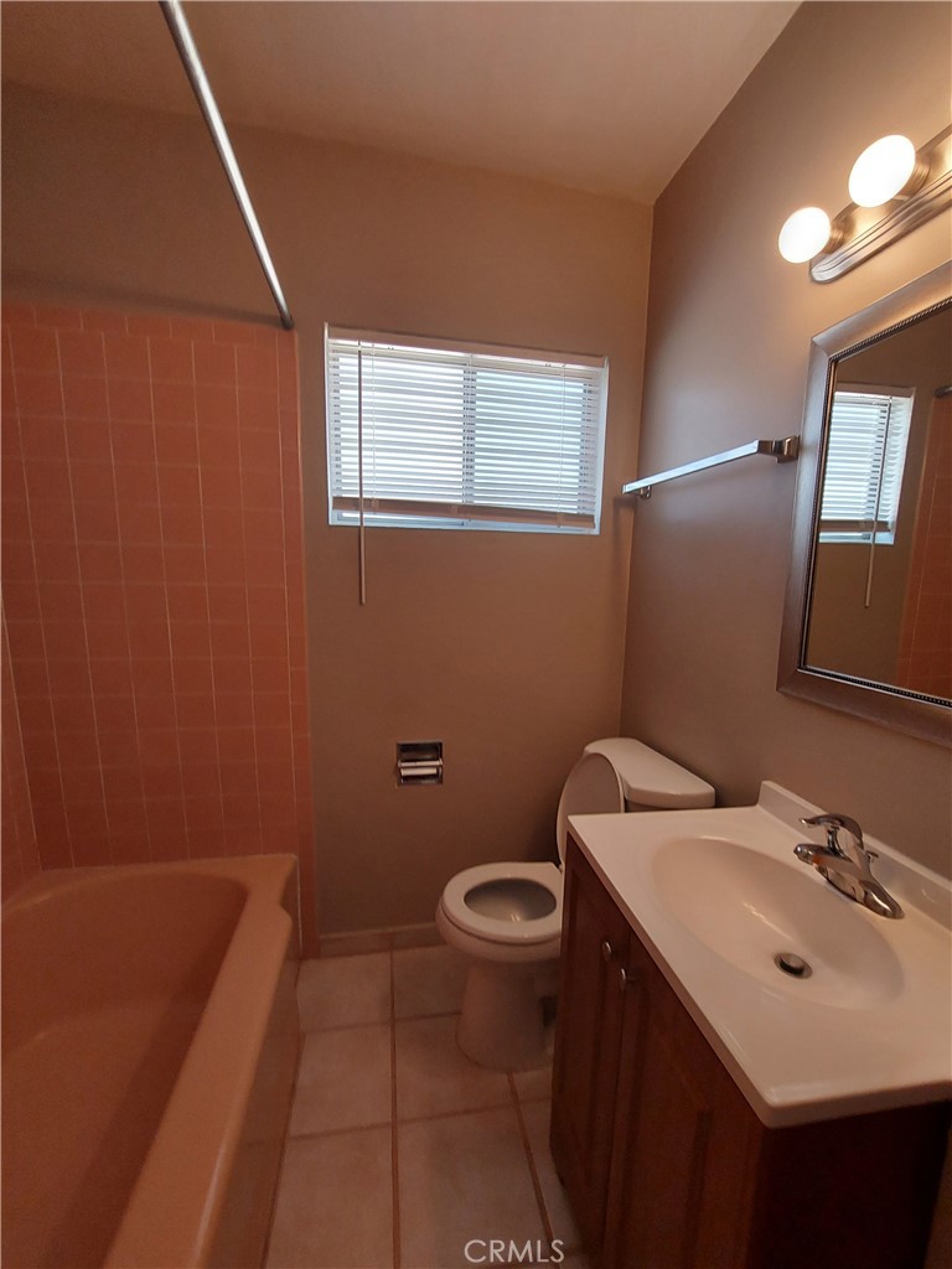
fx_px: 477
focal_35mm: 13
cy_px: 634
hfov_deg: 89.9
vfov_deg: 106.2
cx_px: 476
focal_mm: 1.74
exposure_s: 1/60
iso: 64
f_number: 2.2
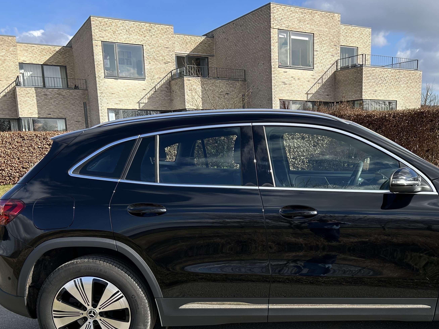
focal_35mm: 40
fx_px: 507
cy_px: 241
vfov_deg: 35.3
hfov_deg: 45.4
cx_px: 322
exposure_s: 1/2123
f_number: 1.5
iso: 50
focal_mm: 5.7
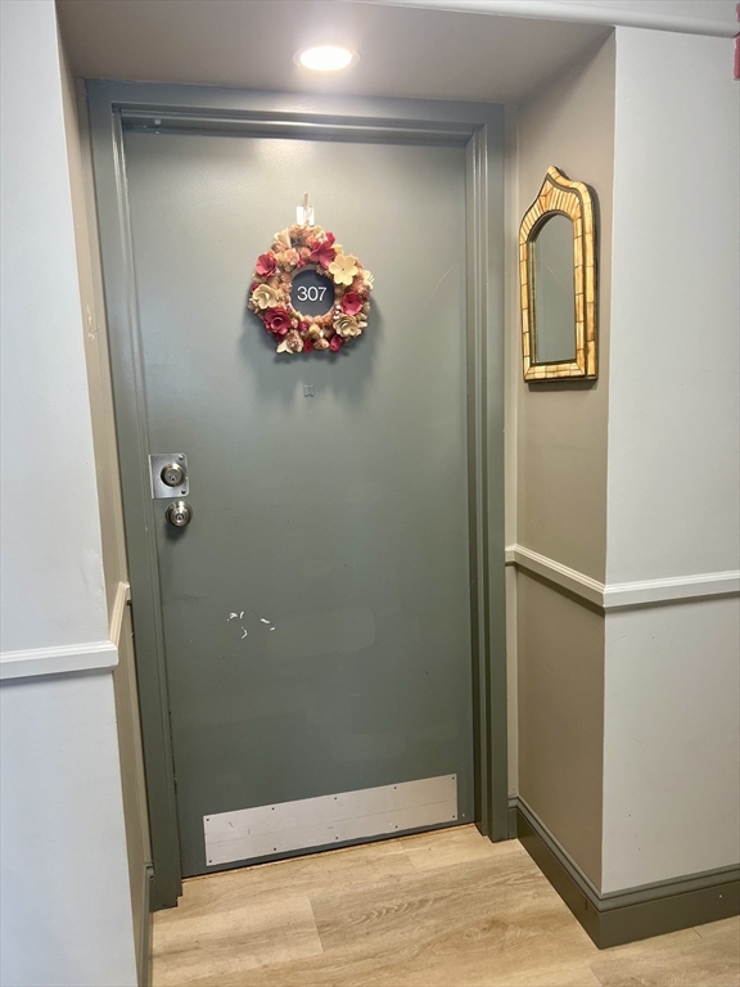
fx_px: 741
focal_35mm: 26
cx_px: 370
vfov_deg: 67.3
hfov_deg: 53.1
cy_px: 494
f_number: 1.5
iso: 100
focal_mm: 5.7
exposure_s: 1/120
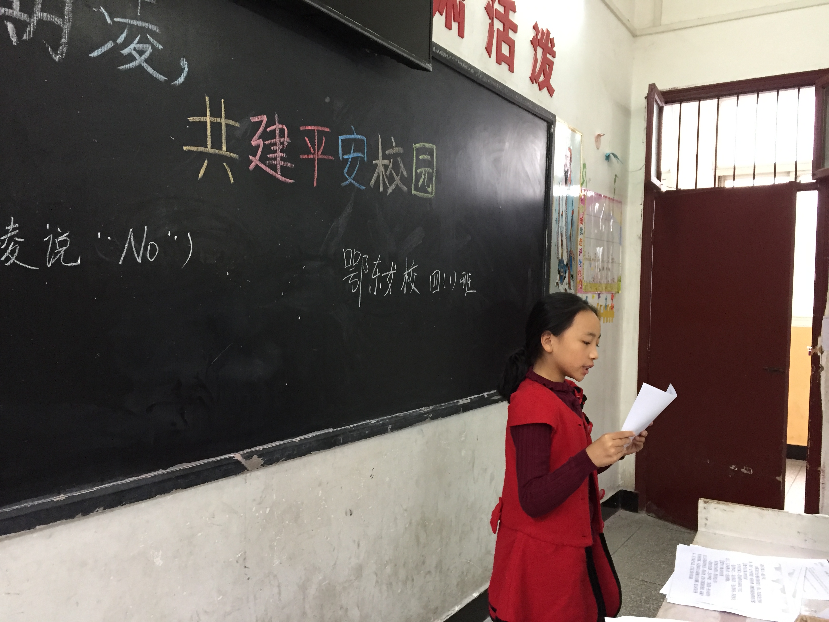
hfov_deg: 61.7
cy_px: 311
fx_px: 695
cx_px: 414
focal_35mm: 29
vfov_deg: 48.2
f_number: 2.2
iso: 250
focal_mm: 4.15
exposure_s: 1/33
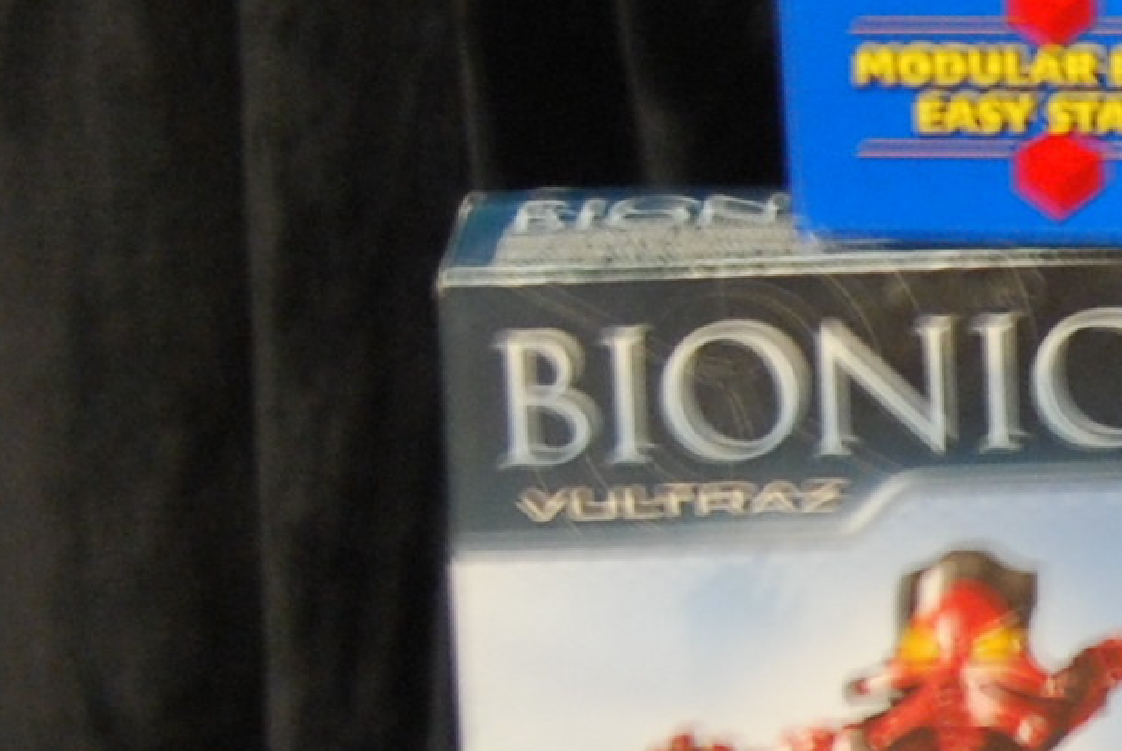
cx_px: 1514
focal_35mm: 291
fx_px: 9086
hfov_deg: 7.0
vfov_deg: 4.7
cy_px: 767
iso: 400
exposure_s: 1/6
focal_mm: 31
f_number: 4.5
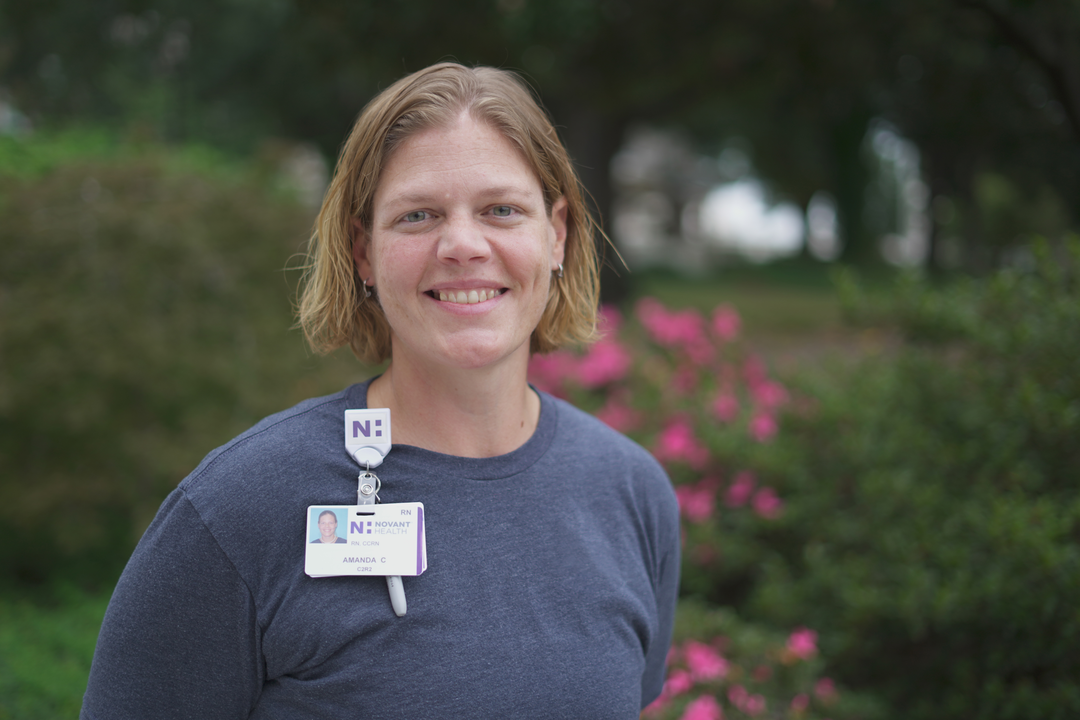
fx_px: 1500
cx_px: 540
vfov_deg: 27.0
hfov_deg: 39.6
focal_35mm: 50
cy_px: 360
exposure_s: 1/640
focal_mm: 50
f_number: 1.8
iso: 100
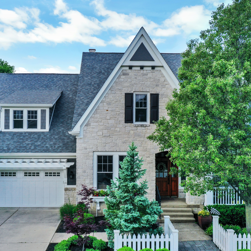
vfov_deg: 44.9
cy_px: 128
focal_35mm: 37
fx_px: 304
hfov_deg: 44.9
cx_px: 120
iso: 100
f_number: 5.6
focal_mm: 10.26
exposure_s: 1/320
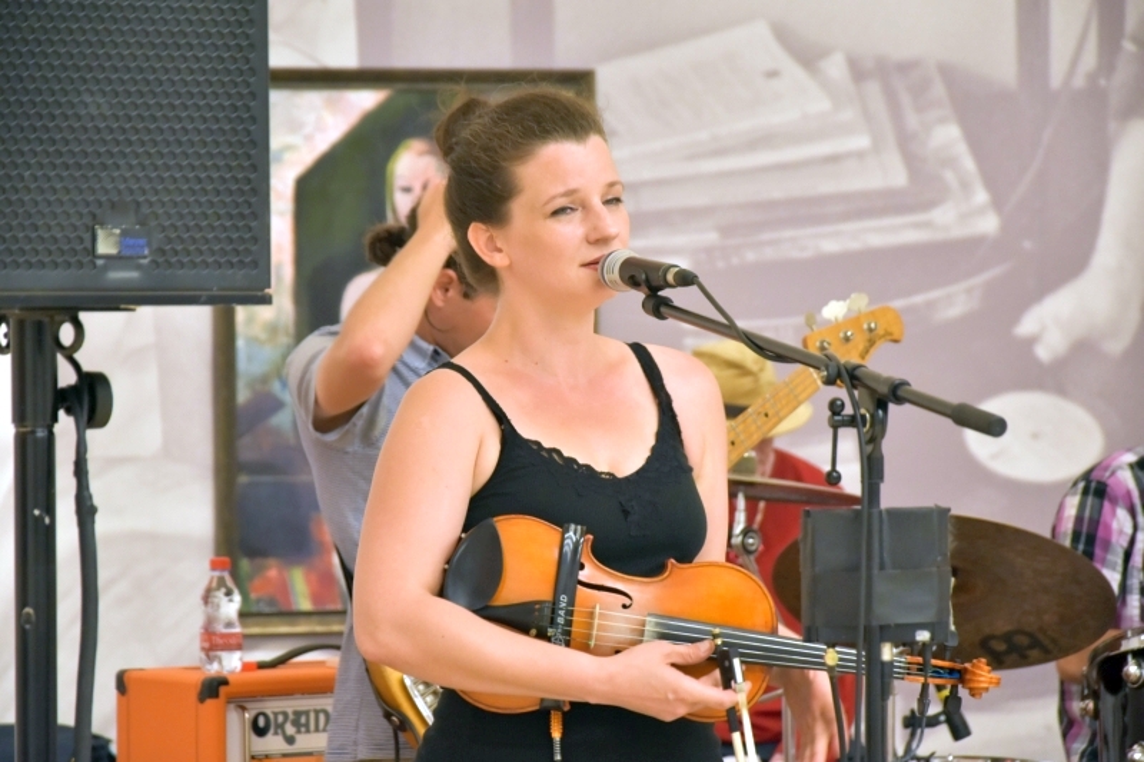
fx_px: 5004
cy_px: 381
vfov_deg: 8.7
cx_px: 572
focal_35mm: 158
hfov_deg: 13.0
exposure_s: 1/50
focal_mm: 105
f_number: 5.6
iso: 1600
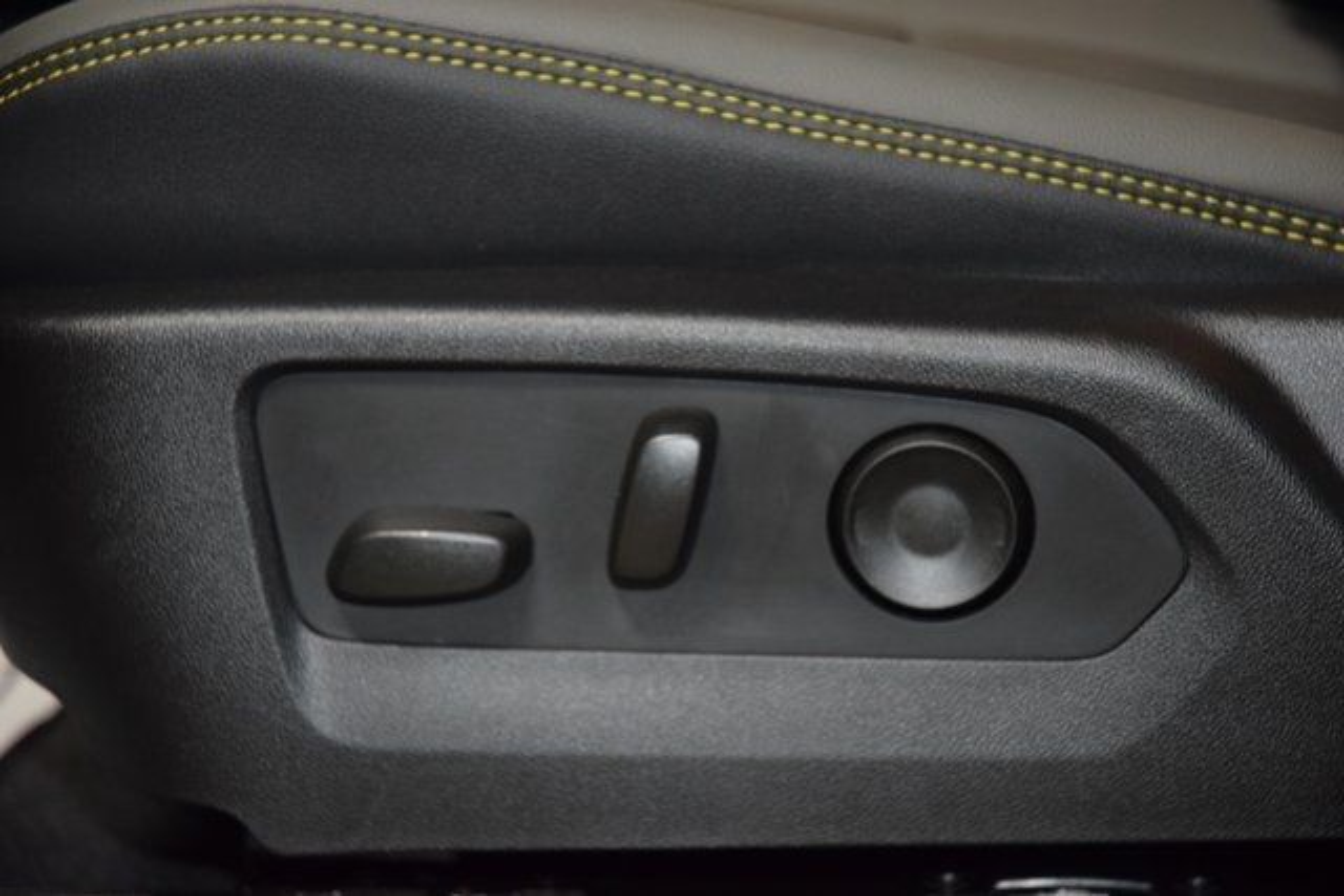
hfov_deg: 19.5
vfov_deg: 13.0
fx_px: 3921
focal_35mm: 105
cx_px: 672
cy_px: 448
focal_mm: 70
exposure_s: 1/60
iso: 2000
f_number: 4.5
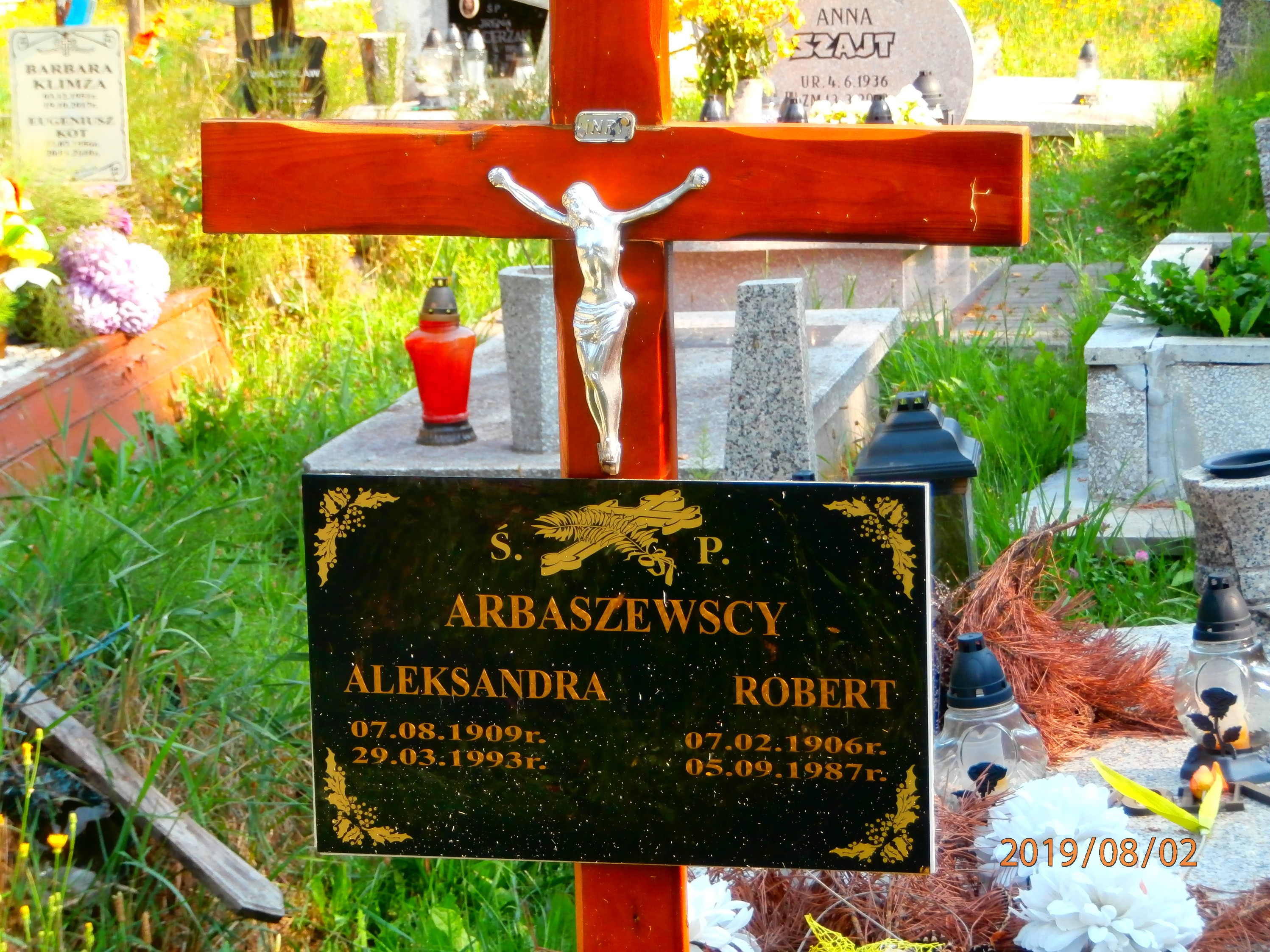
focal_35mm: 110
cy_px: 476
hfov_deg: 17.9
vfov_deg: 13.5
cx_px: 635
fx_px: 4036
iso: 160
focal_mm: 19.54
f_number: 5.4
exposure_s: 1/125
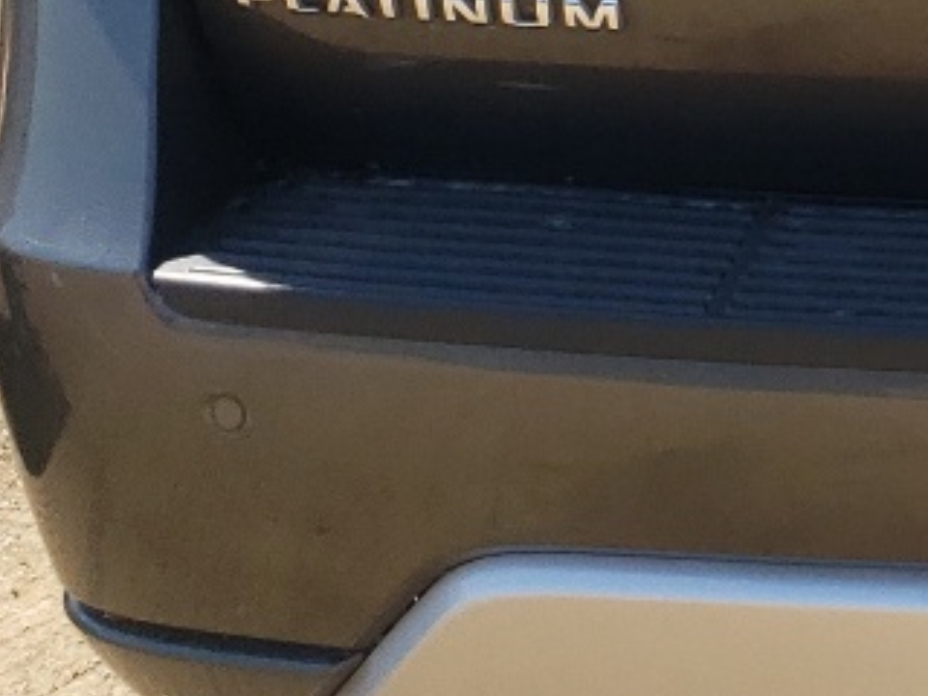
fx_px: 3485
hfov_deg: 13.1
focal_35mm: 130
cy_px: -536
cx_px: 1862
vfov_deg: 10.7
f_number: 1.5
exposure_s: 1/1250
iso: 50
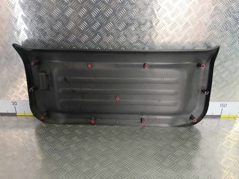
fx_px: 186
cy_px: 90
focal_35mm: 27
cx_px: 120
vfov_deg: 51.4
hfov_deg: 65.3
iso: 99
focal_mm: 4.11
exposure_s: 1/50
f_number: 1.6
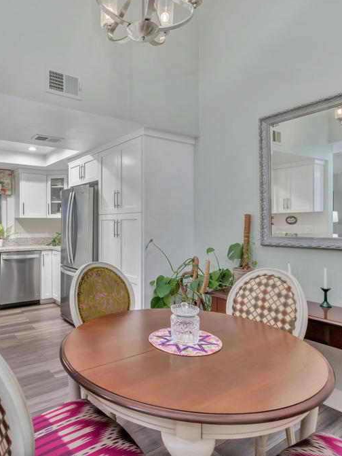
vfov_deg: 76.4
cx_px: 117
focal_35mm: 22
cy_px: 225
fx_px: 290
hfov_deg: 59.8
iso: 400
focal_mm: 10
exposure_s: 1/2
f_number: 7.1
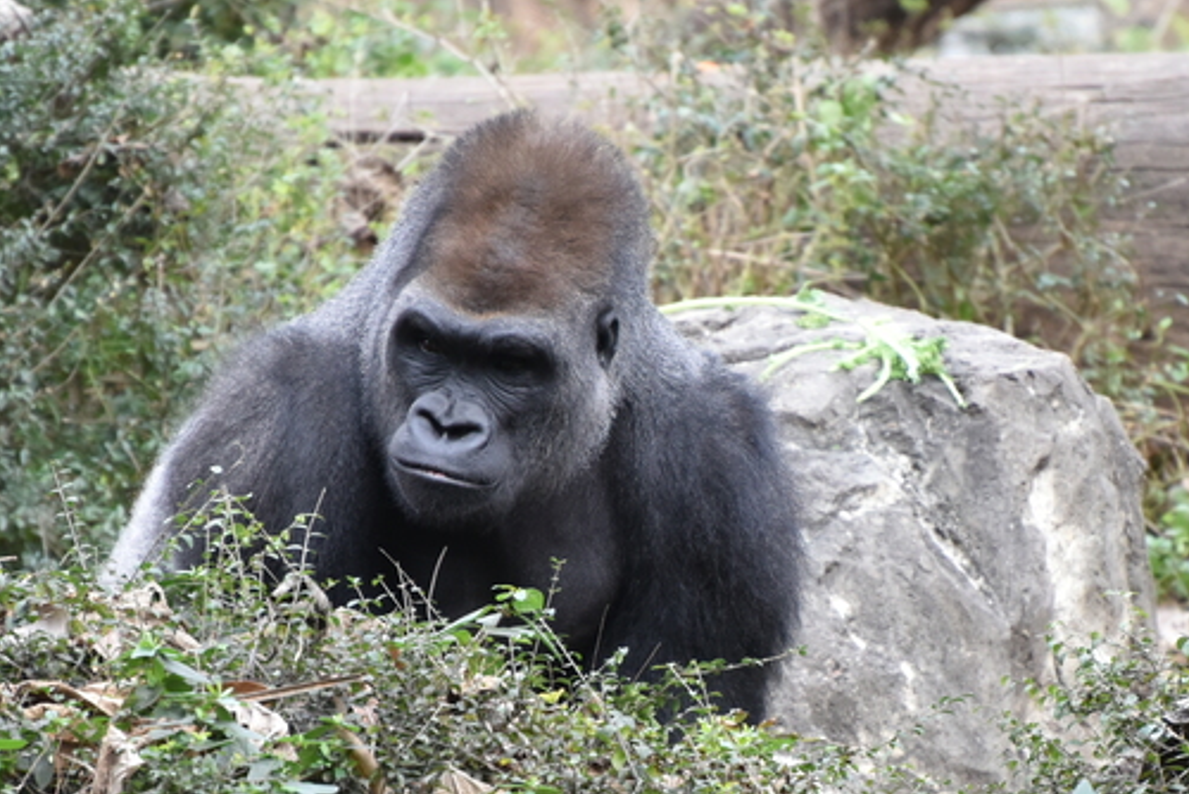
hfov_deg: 2.7
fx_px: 25379
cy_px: 590
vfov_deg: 1.8
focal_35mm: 768
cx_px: 702
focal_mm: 300
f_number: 5.6
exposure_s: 1/640
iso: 1100
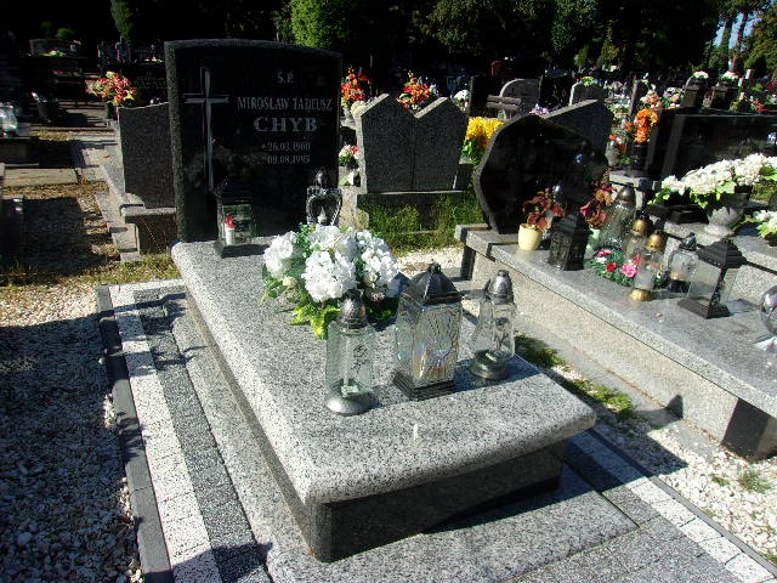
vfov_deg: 51.4
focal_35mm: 27
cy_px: 292
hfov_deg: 65.3
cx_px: 388
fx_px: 606
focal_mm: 4.9
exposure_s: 1/100
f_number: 10.4
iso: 80
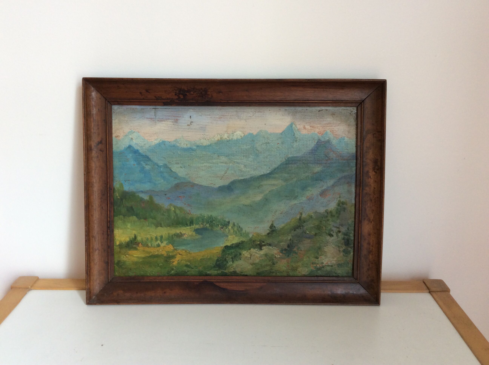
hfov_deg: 56.9
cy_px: 182
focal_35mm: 32
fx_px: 451
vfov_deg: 44.1
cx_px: 244
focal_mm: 3.3
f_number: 2.4
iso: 40
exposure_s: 1/25
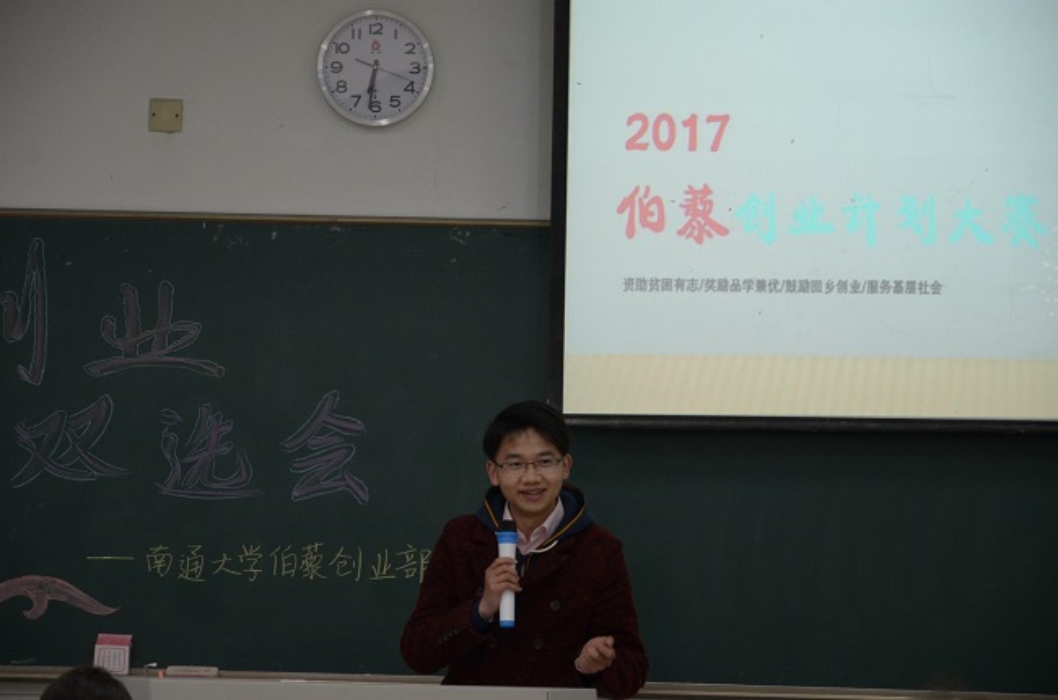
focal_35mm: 158
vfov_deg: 8.7
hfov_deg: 13.1
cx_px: 529
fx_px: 4617
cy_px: 350
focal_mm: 105
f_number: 5.6
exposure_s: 1/25
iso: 800
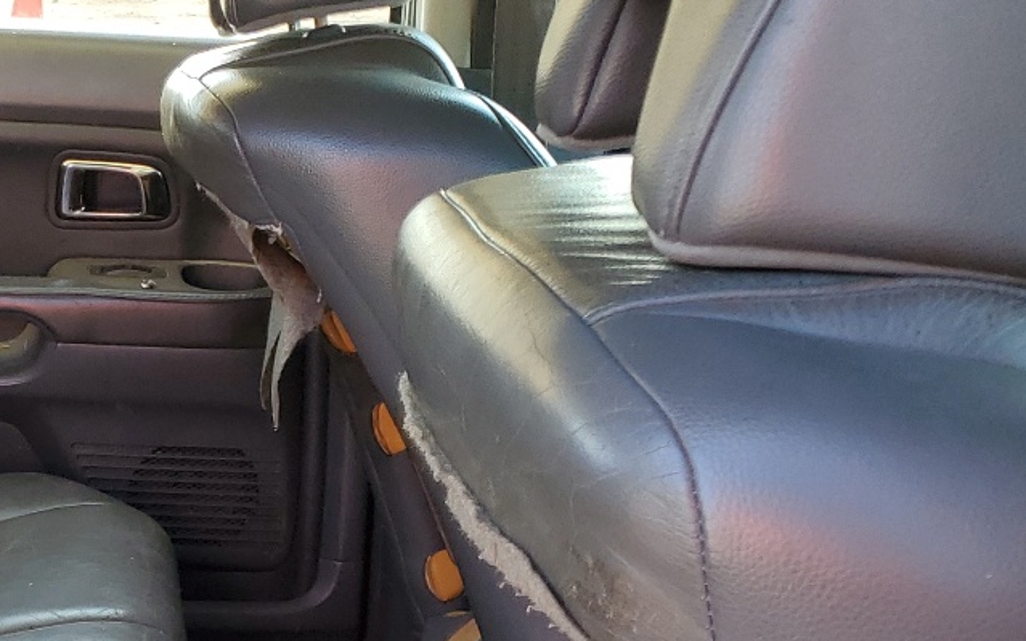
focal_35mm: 69
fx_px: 1929
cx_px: -223
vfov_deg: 17.6
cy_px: 837
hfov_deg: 26.3
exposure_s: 1/164
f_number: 1.5
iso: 50
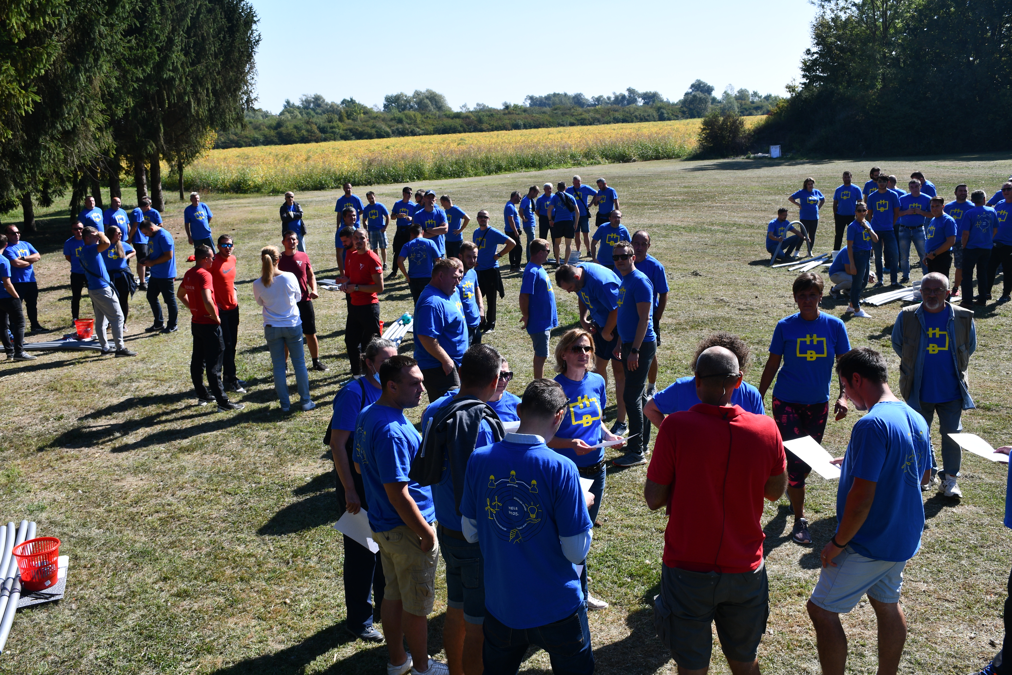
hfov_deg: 55.8
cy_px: 338
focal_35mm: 34
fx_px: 956
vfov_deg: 38.9
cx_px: 506
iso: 110
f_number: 8
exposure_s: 1/250
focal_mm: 23
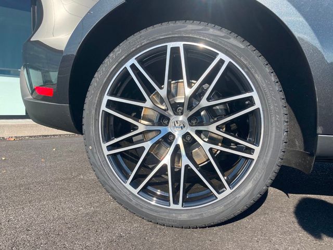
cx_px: 166
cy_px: 125
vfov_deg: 49.7
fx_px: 269
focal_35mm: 28
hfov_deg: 63.4
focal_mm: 3.99
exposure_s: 1/1171
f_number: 1.8
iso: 20
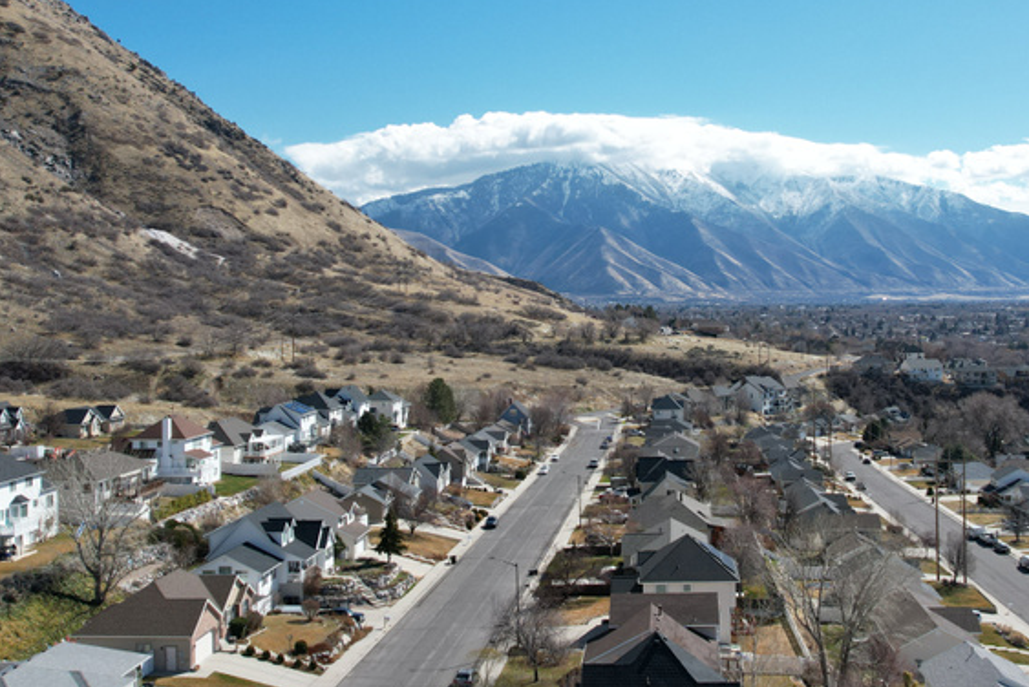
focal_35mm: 40
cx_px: 625
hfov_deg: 48.1
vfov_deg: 33.3
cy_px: 264
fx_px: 1144
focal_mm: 8.38
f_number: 2.8
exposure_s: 1/2500
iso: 130
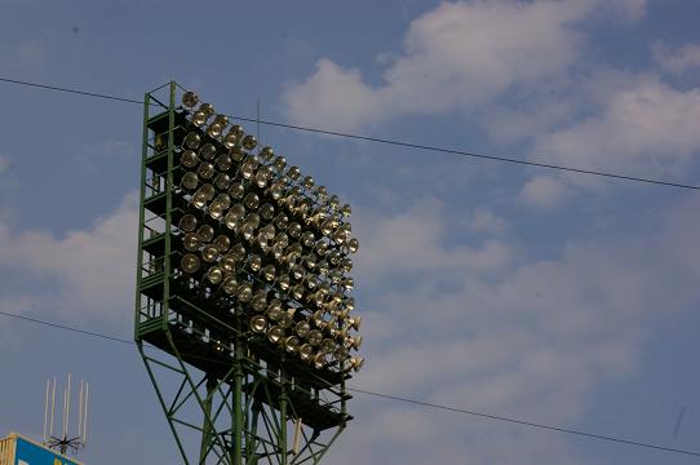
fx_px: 1311
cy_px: 232
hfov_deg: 29.9
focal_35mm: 68
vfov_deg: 20.1
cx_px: 350
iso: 200
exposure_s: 1/350
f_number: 13
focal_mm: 45
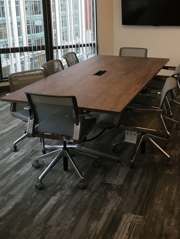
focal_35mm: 45
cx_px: 109
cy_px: 71
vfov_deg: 41.2
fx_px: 312
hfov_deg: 32.1
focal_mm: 4.15
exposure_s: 1/30
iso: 32
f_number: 2.2
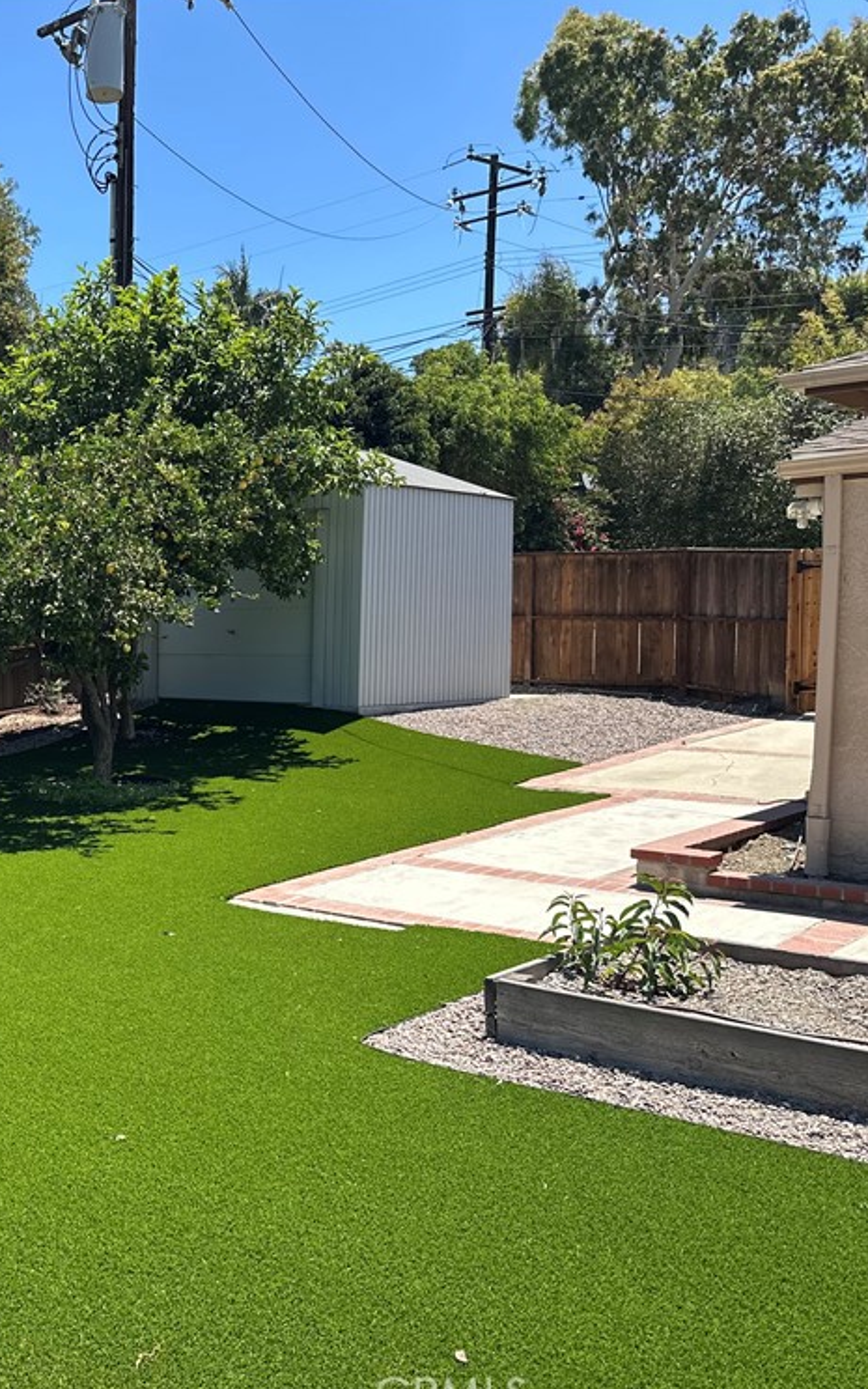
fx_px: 1325
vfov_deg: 55.3
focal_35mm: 35
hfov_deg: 33.6
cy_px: 704
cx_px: 32
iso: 80
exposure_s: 1/2252
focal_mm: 6.86
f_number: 1.78
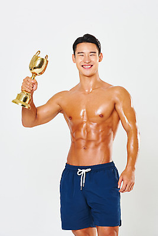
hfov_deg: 10.6
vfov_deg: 15.8
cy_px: 118
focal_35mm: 130
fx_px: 855
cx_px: 79
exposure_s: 1/125
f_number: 11
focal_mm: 130
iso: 100
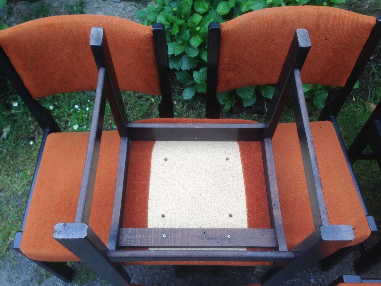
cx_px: 190
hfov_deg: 55.4
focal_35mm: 33
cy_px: 143
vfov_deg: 42.9
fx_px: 363
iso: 50
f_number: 2.4
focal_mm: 4.12
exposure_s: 1/261
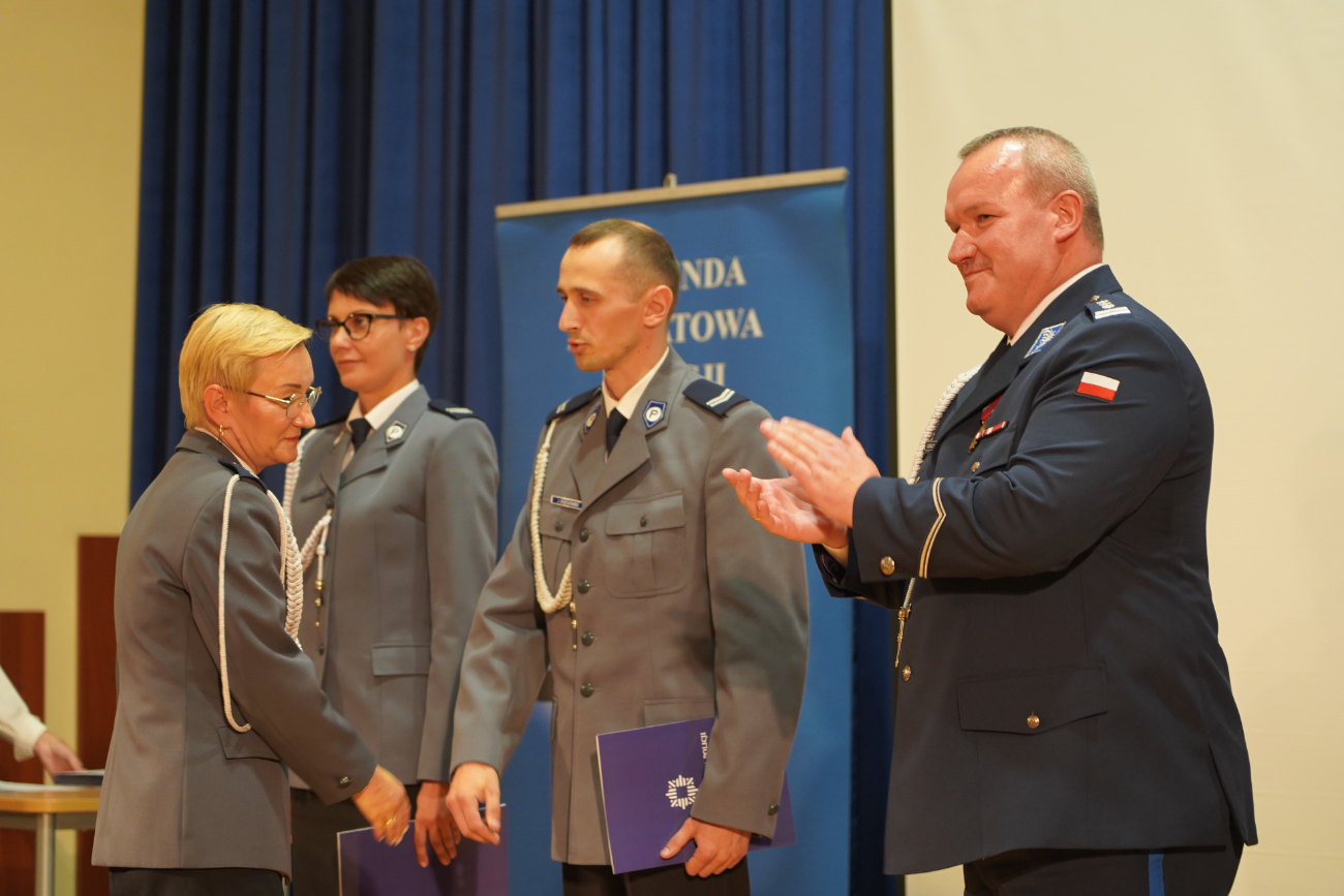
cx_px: 672
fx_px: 3920
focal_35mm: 105
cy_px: 448
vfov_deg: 13.0
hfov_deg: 19.5
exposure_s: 1/160
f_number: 4
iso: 2000
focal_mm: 105
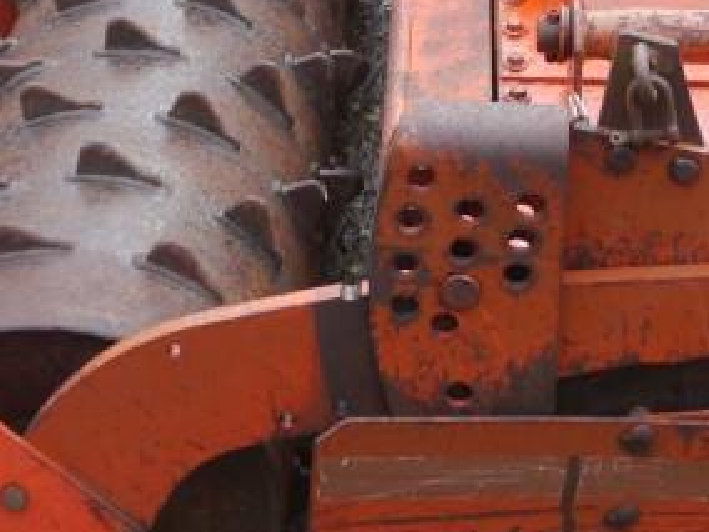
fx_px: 2069
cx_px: 479
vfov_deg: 14.1
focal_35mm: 101
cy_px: -130
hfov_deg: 19.4
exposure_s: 1/60
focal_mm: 14
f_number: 3.5
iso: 160
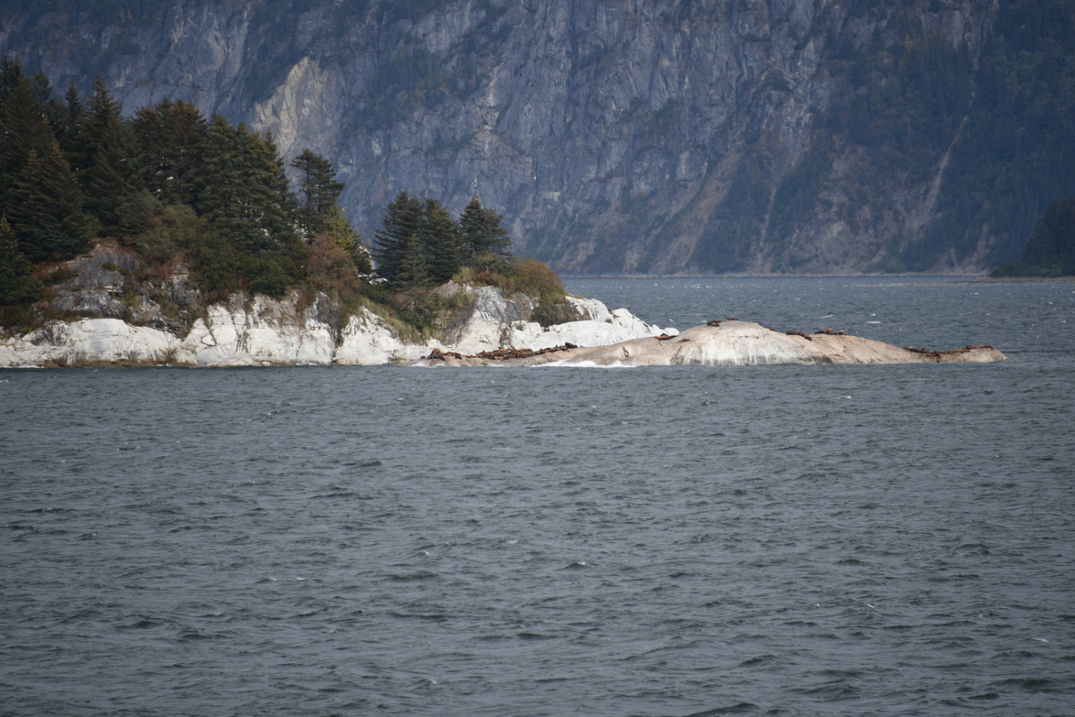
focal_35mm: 327
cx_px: 548
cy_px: 335
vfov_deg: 4.2
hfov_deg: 6.3
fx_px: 9765
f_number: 5.6
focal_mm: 300
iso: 100
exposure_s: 1/640
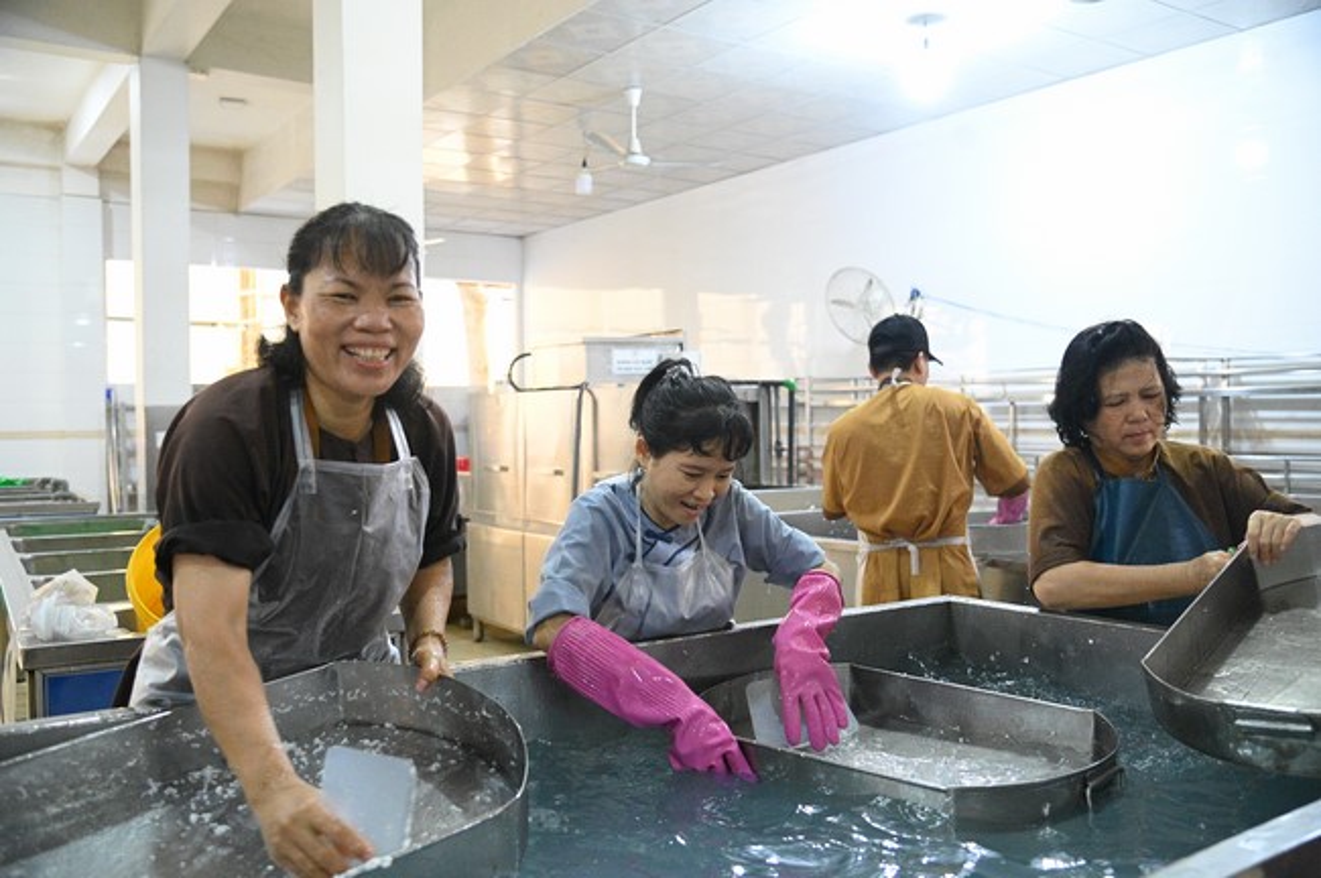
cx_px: 660
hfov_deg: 60.3
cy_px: 439
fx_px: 1136
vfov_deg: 42.2
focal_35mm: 31
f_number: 4
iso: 16000
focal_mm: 31
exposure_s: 1/250
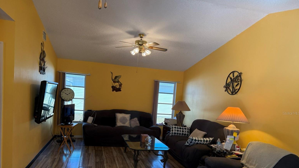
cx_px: 147
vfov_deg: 42.3
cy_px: 113
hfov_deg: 69.8
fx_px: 214
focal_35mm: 27
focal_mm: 6.76
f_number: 1.78
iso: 250
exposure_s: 1/120
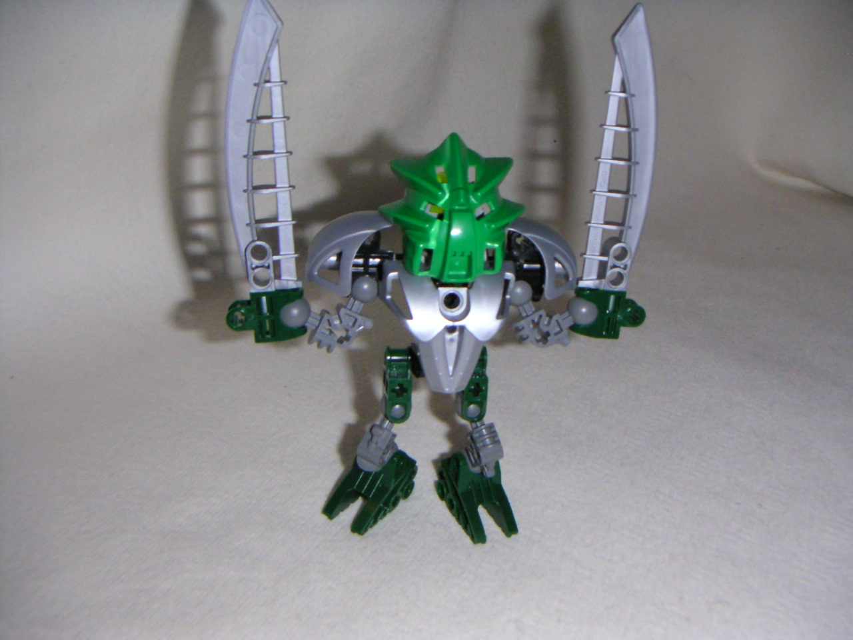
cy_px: 320
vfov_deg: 35.1
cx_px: 426
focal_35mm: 41
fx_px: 1010
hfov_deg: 45.8
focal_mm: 5.4
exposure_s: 1/45
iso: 200
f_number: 6.7
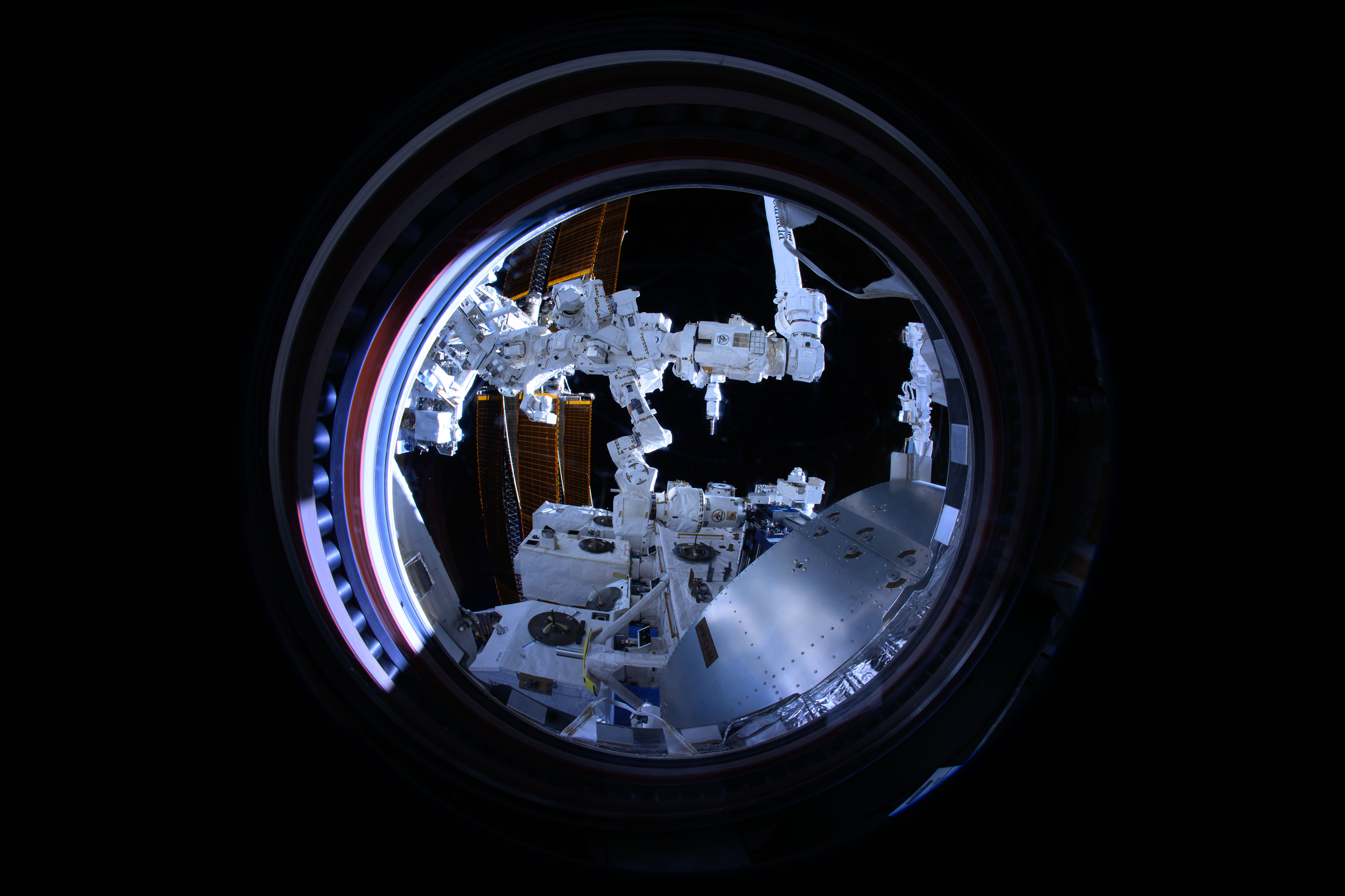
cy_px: 448
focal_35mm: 15
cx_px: 672
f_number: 1.8
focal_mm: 15
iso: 500
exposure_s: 1/200
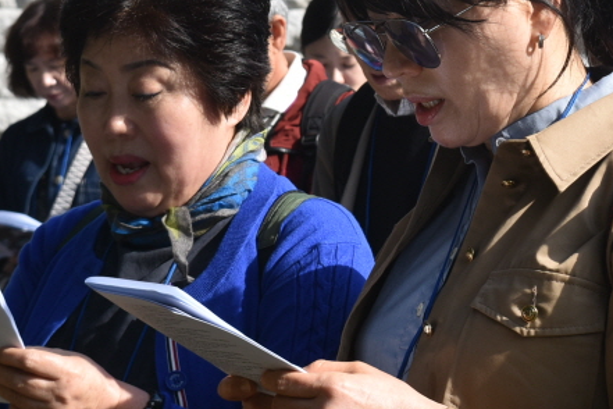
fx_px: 3186
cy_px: 136
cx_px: 425
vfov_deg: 7.3
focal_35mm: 187
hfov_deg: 11.0
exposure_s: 1/250
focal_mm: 55
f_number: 8
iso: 200
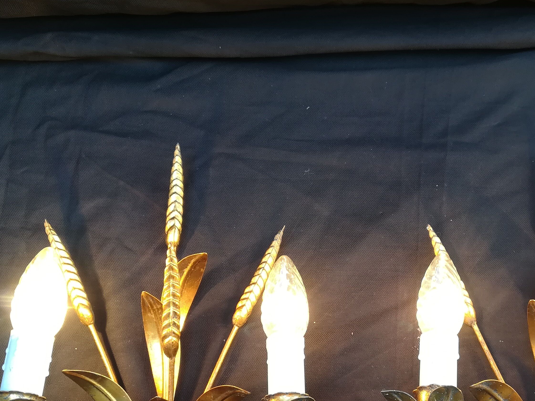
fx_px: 711
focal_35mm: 46
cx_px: 351
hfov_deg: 40.8
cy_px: 311
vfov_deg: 30.9
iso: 80
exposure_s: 1/50
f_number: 2.2
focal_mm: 3.83
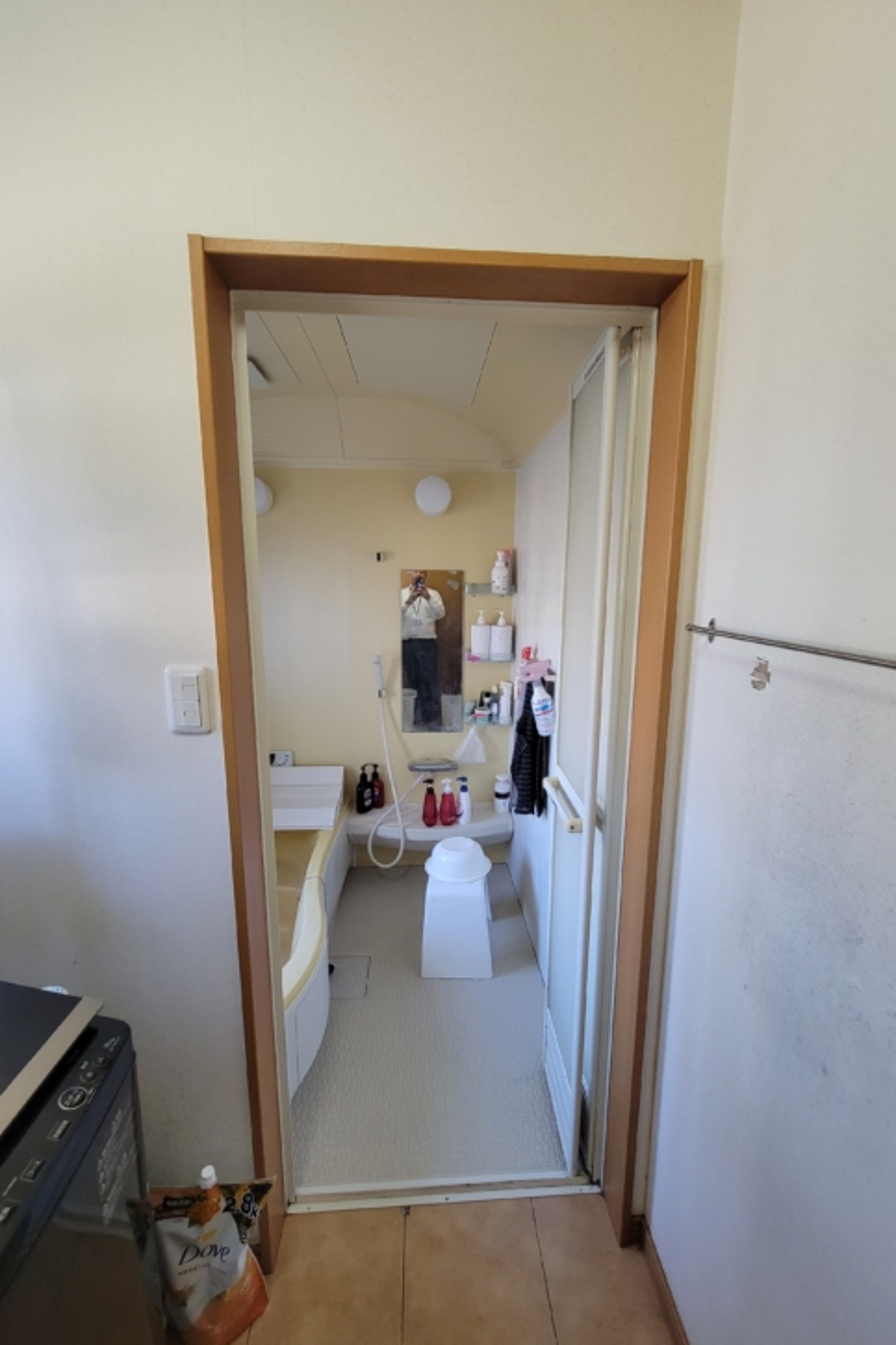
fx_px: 523
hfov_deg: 81.2
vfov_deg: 104.3
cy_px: 683
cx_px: 452
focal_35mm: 14
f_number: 2.2
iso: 250
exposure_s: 1/50
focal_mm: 2.2
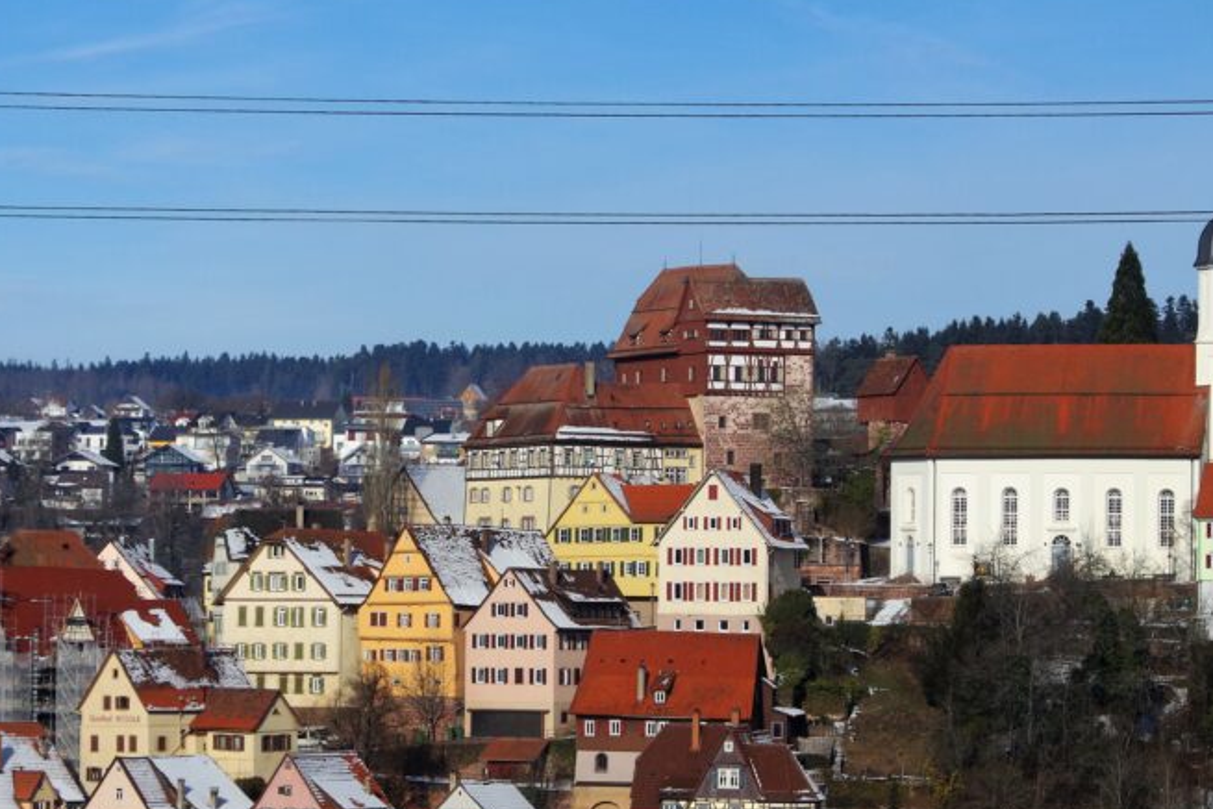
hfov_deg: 13.9
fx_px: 4980
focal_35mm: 148
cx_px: 541
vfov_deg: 9.3
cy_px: 488
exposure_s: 1/250
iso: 200
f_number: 11
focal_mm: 63
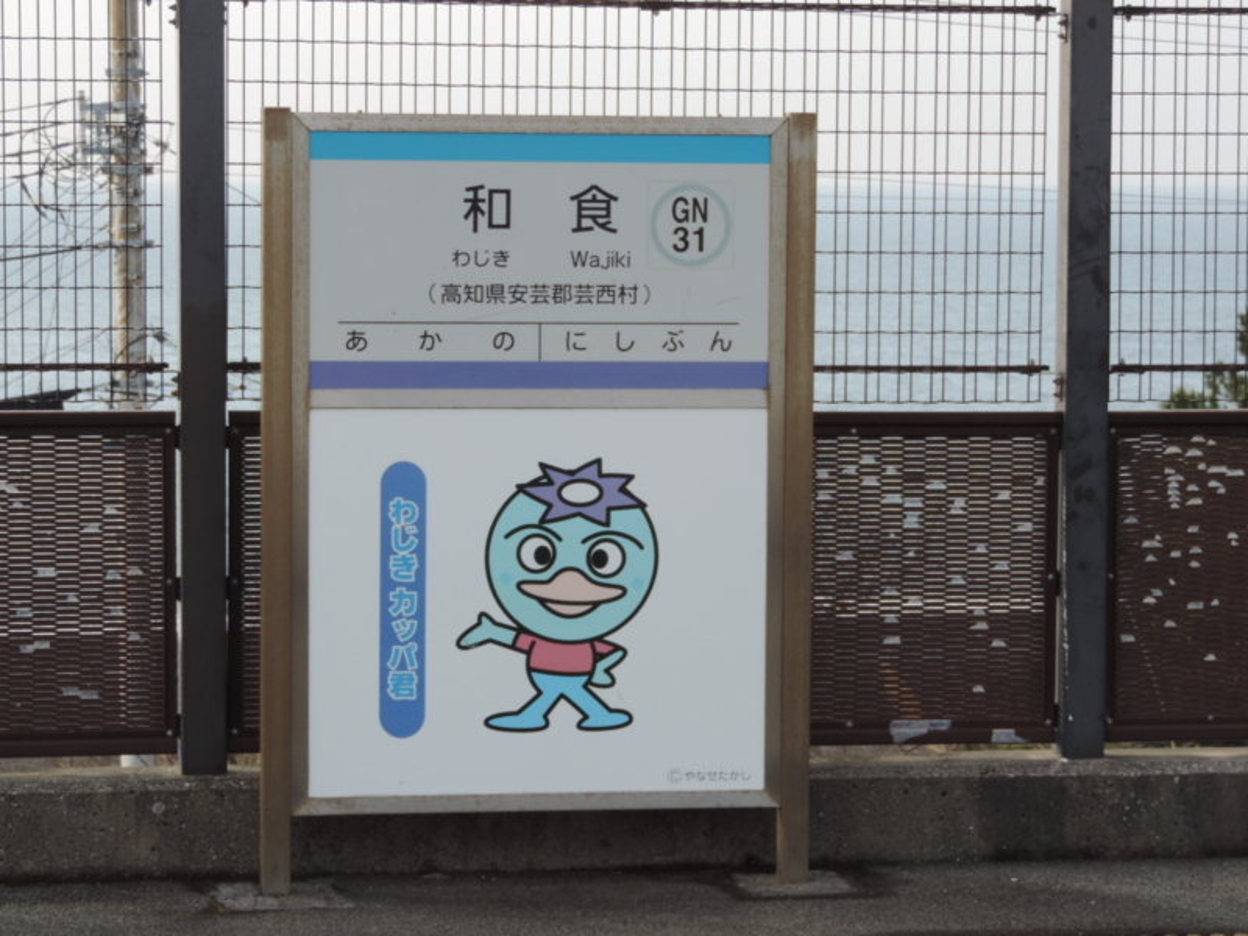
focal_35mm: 120
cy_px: 468
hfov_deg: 16.4
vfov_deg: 12.3
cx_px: 624
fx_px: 4326
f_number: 4.2
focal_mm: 21.4
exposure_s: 1/250
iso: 80
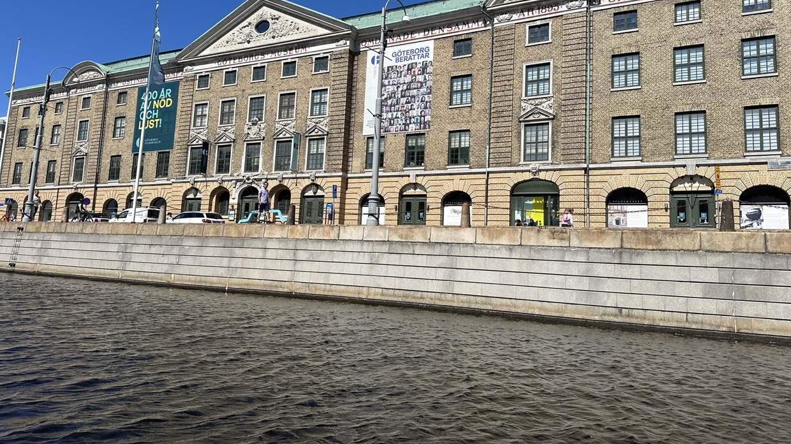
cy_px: 181
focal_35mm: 27
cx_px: 383
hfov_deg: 69.9
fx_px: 566
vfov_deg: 42.7
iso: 80
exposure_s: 1/6211
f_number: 1.78
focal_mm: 6.86
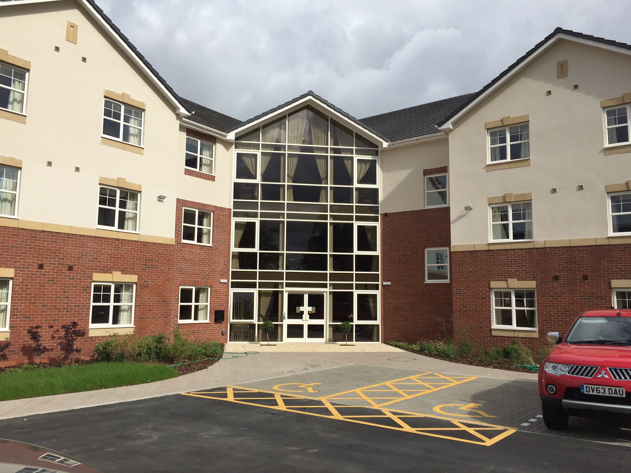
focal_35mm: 29
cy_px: 236
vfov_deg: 48.2
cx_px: 316
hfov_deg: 61.7
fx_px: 529
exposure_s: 1/2326
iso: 32
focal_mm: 4.15
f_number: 2.2
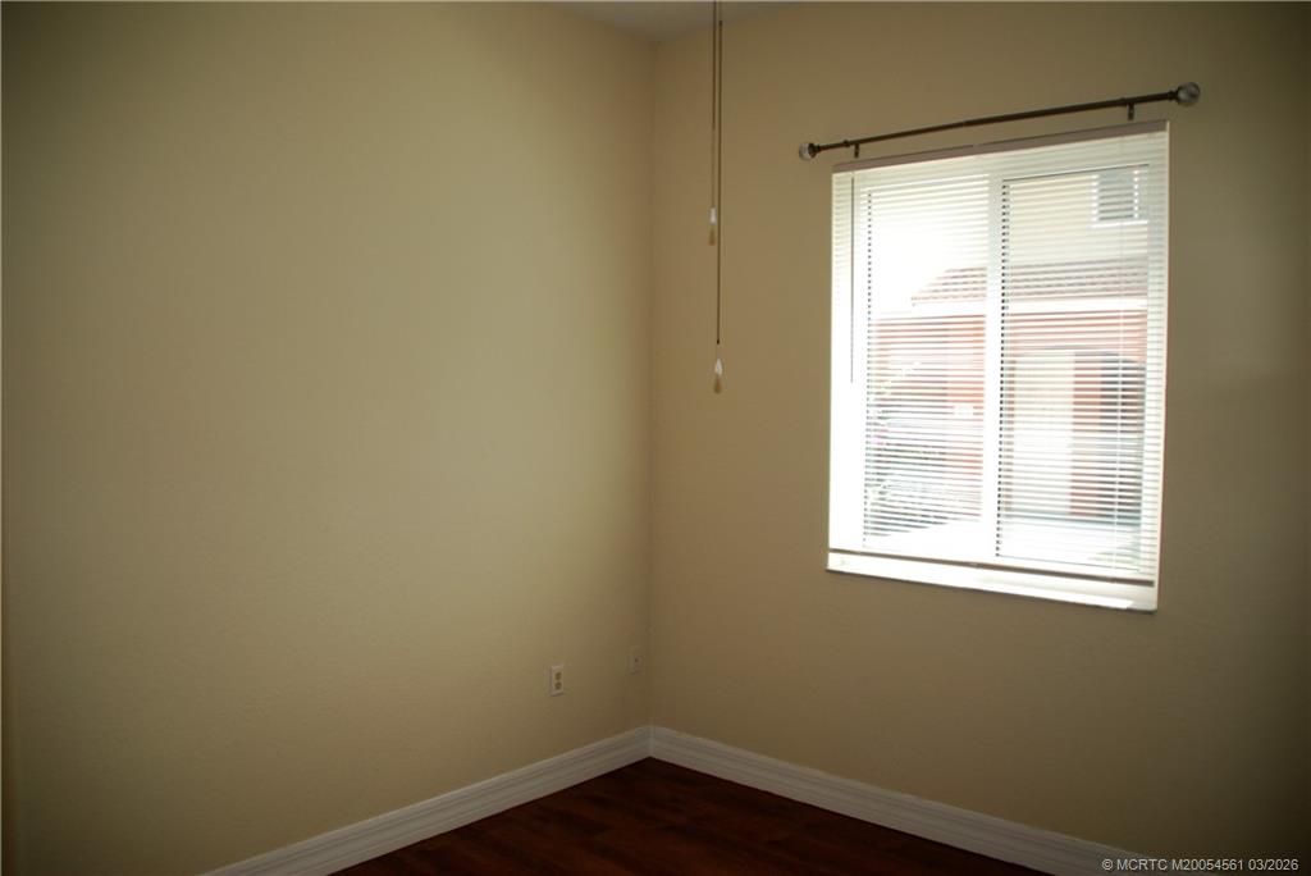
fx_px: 984
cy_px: 438
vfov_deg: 48.0
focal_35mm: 27
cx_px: 656
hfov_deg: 67.4
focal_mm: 18
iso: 160
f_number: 3.5
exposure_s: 1/125
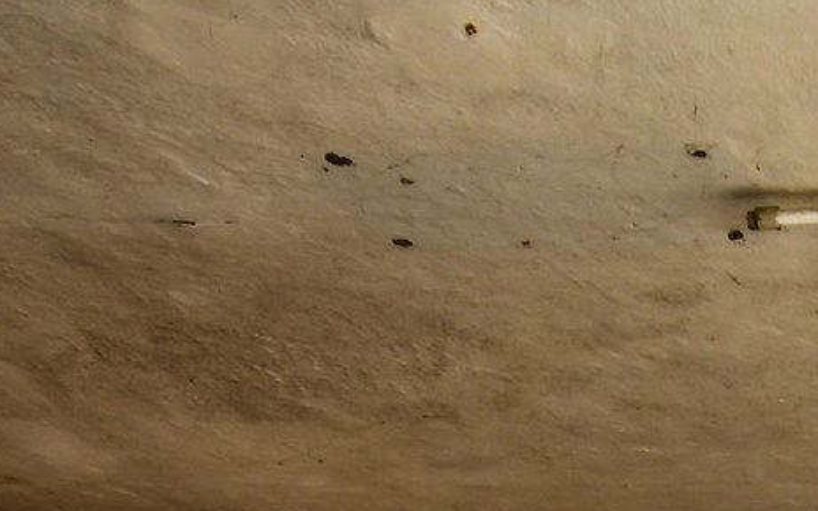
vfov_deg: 10.8
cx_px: 1088
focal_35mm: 95
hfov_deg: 19.9
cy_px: 1379
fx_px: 2118
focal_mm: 12
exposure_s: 1/5
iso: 100
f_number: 11
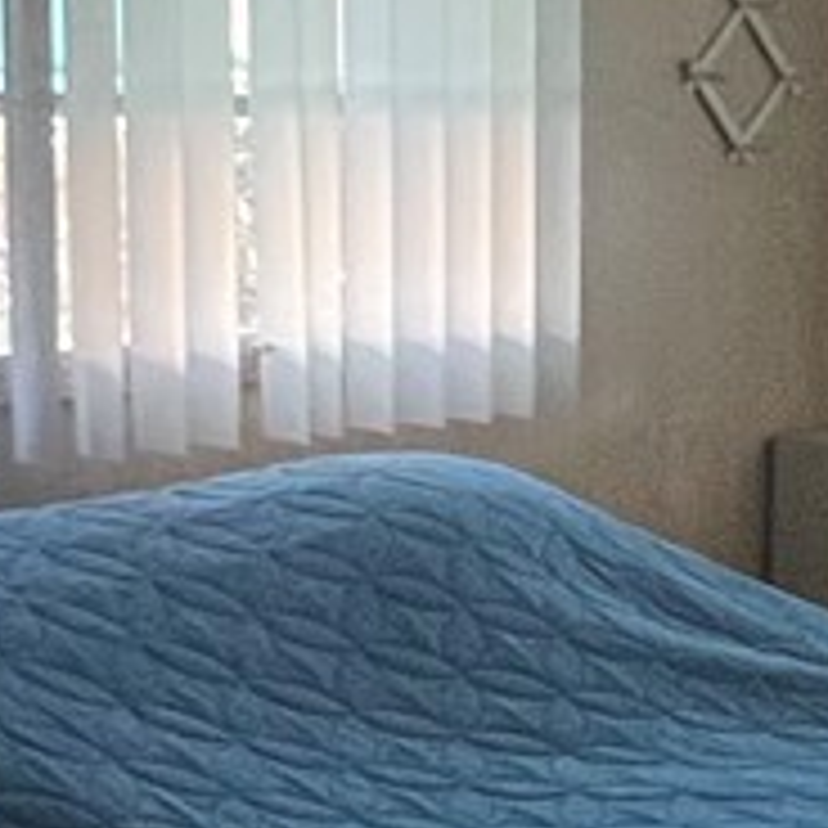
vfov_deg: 17.3
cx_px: 1012
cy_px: 562
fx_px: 2706
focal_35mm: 100
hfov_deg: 16.6
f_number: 1.8
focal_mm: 1.57
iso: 400
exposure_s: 1/60
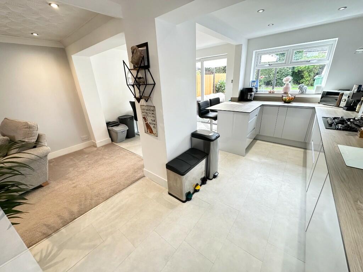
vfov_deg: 85.7
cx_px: 182
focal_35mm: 14
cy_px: 136
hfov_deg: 102.1
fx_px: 147
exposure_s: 1/100
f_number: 2.2
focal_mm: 2.22
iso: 200
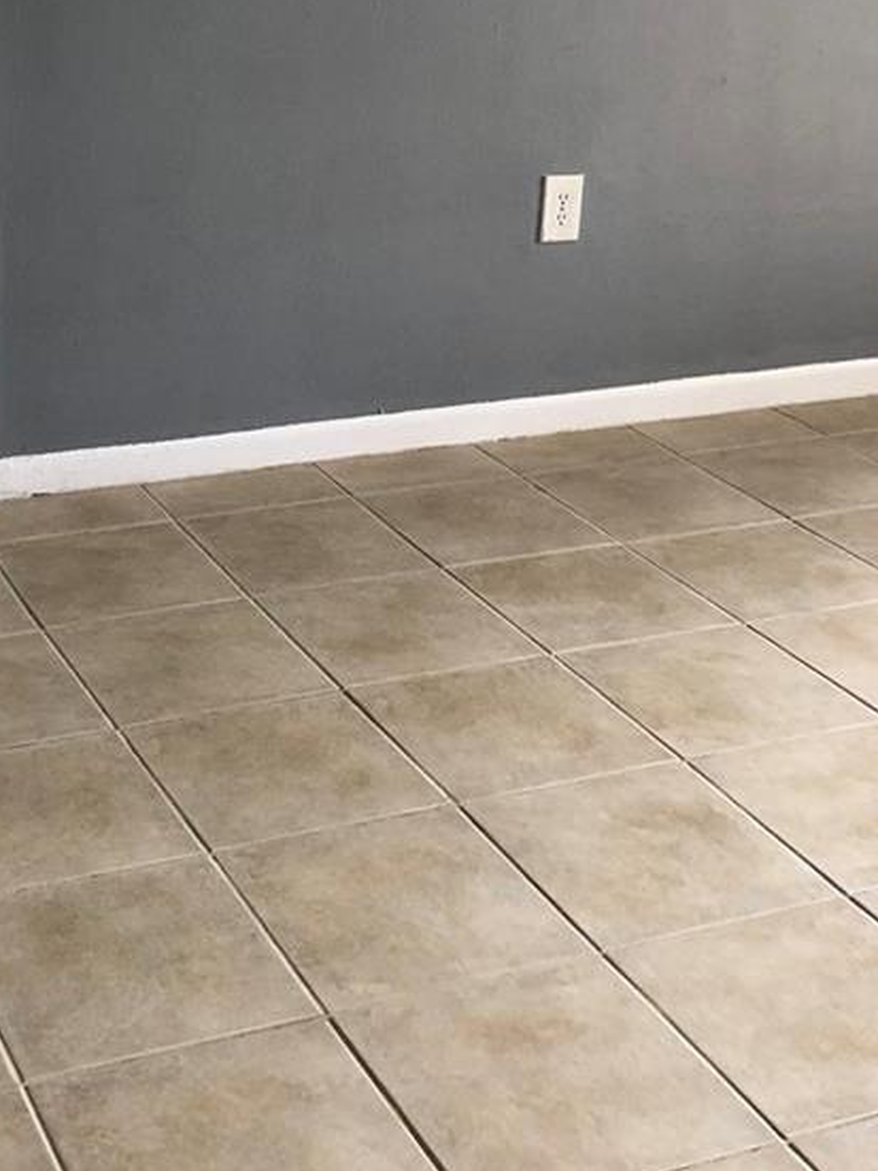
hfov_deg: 23.8
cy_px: 278
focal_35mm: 61
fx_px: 2064
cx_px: 221
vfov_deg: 31.1
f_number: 1.8
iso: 40
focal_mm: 4
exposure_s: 1/20
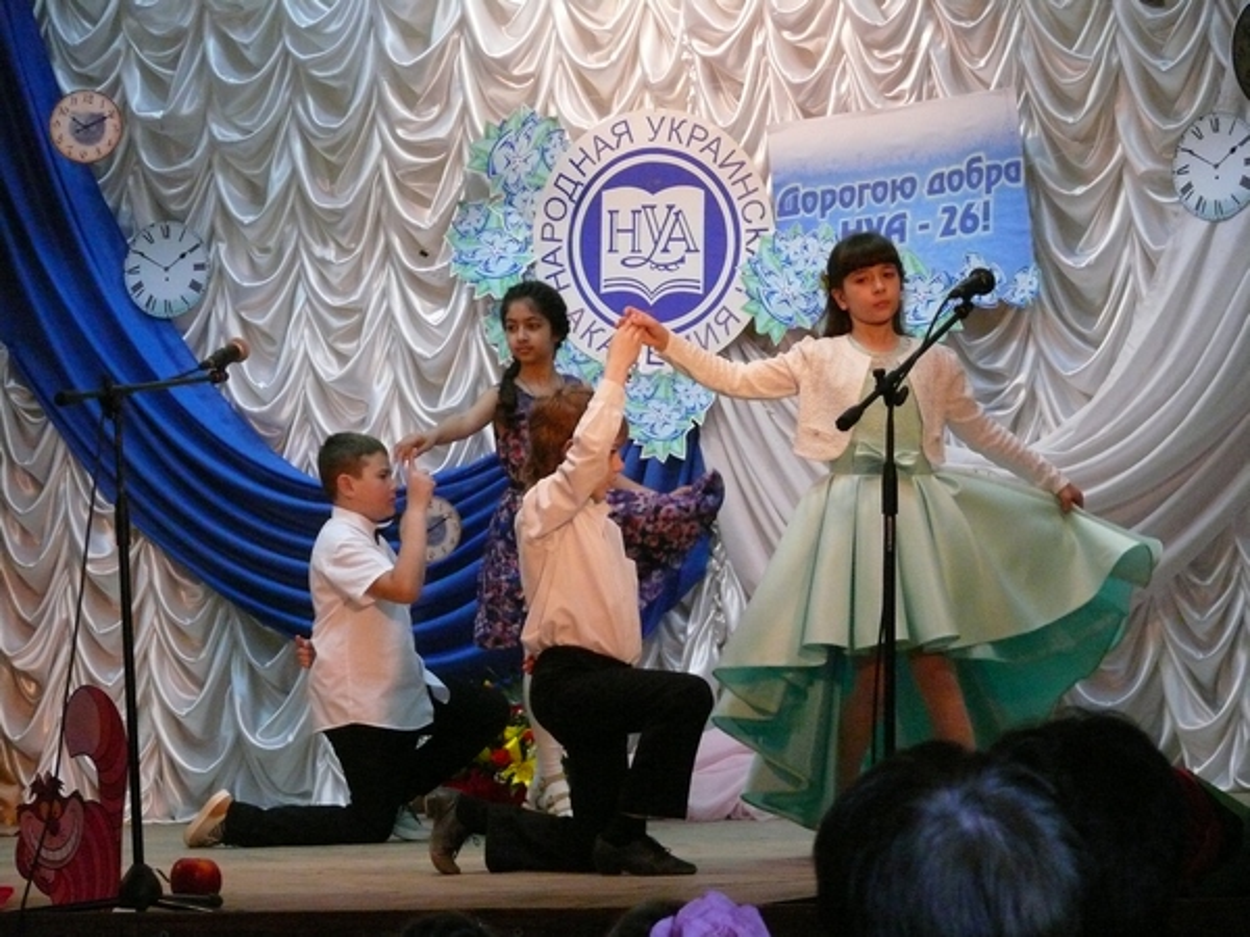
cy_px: 468
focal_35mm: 115
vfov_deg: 12.9
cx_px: 625
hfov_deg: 17.1
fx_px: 4153
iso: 800
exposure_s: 1/100
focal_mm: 24.4
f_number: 3.6
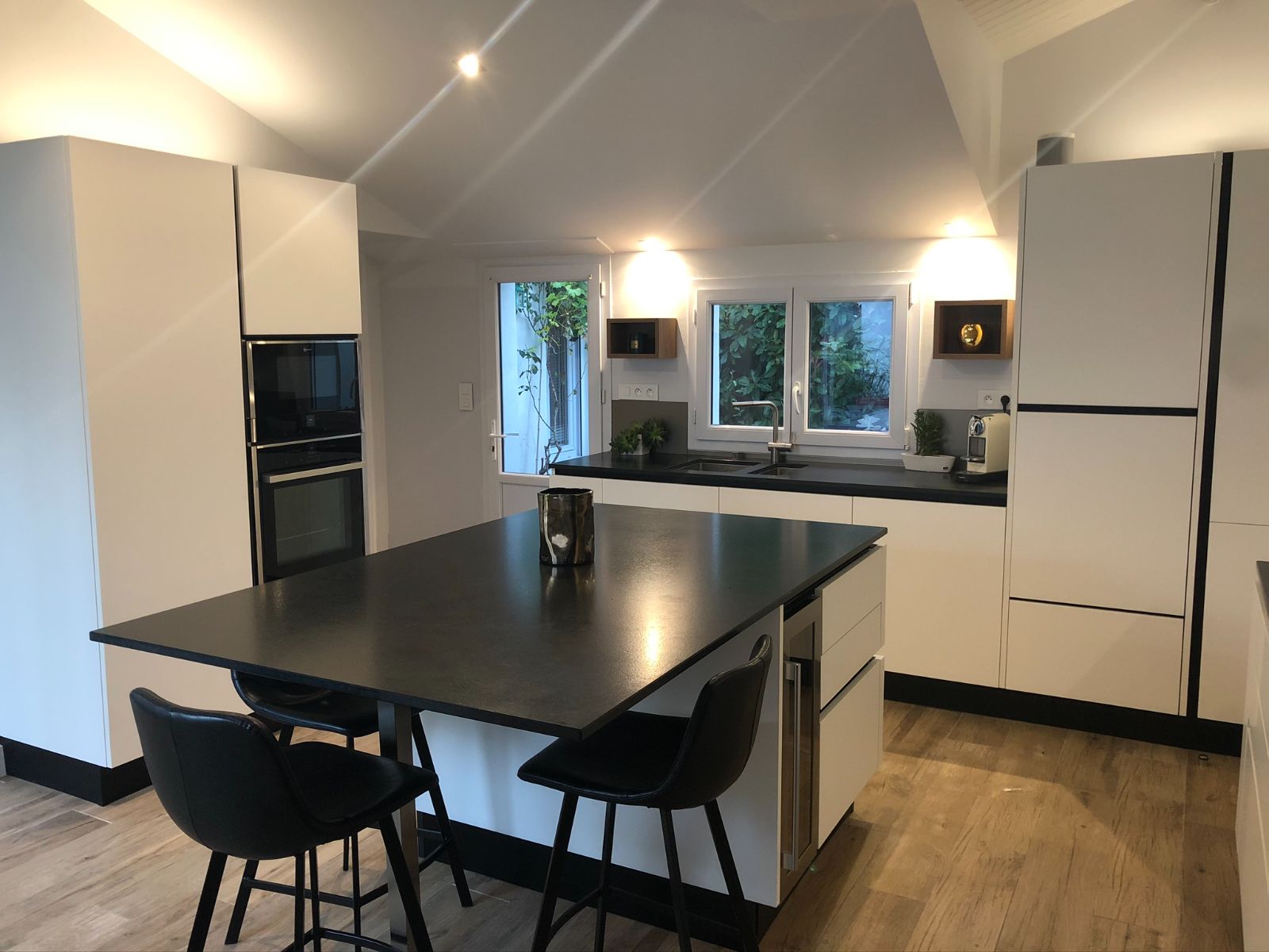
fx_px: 1026
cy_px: 476
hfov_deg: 63.4
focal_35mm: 28
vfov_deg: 49.7
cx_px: 634
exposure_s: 1/15
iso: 40
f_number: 1.8
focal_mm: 4
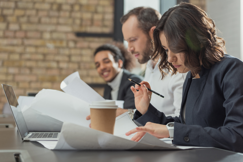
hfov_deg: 27.0
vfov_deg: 18.2
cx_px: 122
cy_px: 81
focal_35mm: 75
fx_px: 506
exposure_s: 1/200
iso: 100
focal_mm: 75
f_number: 3.5
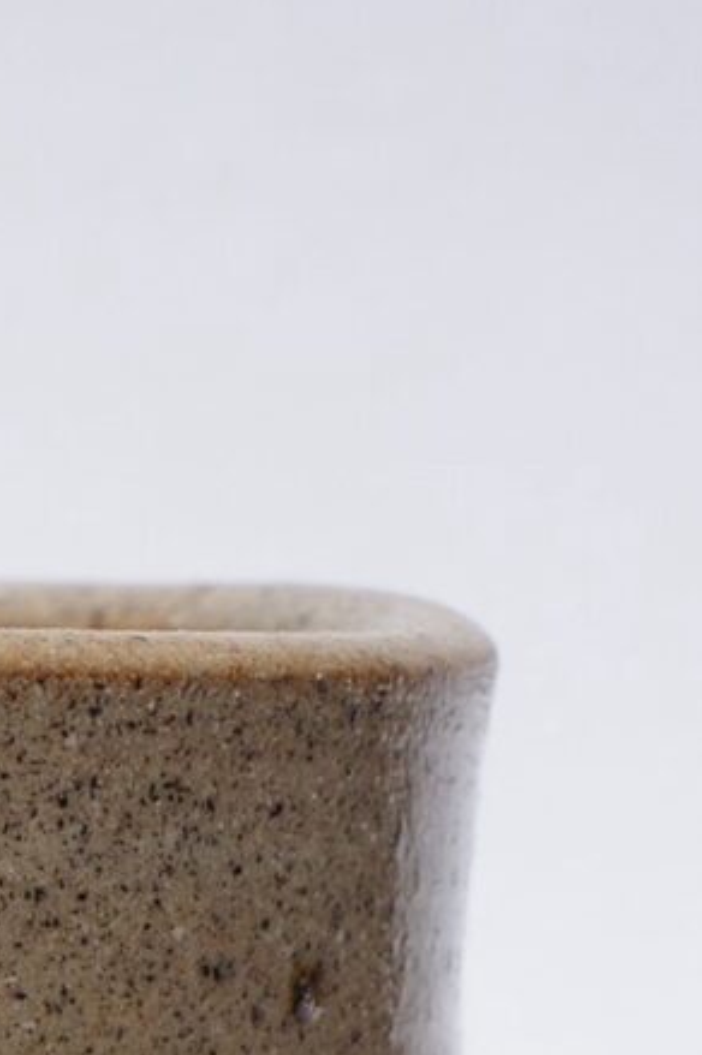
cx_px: -815
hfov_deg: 6.1
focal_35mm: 216
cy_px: 2026
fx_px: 6327
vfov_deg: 9.0
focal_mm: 25
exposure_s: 1/200
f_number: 9
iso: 100
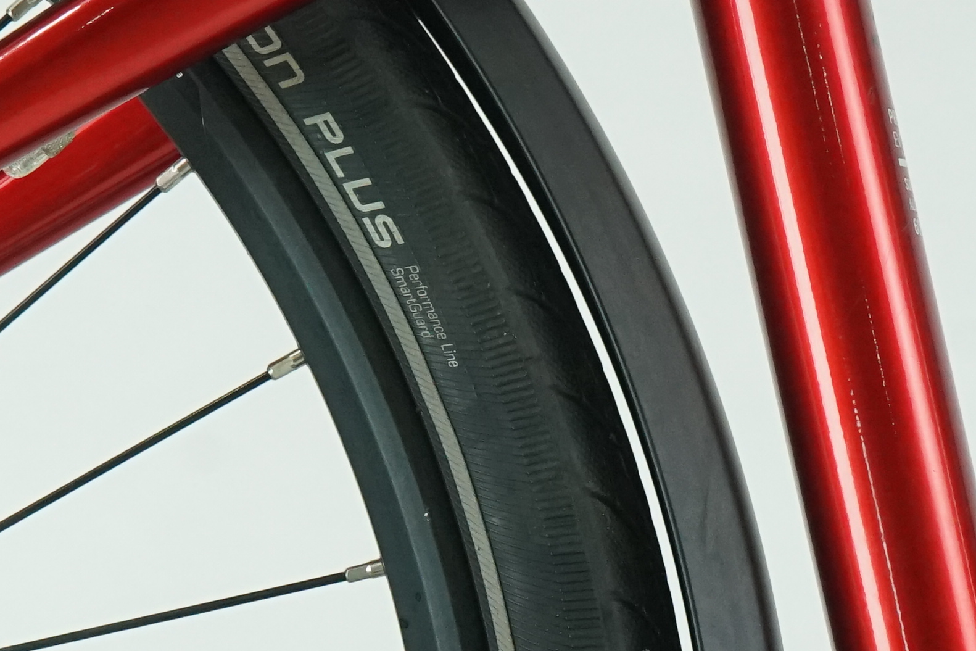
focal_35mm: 182
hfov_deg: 11.3
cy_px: 765
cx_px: 365
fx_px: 4934
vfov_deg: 7.5
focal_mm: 48
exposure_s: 1/200
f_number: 8
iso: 2500
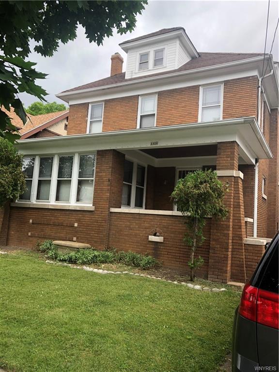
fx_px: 301
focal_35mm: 28
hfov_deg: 49.7
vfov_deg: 63.4
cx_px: 140
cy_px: 186
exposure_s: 1/398
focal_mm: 3.99
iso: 20
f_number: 1.8
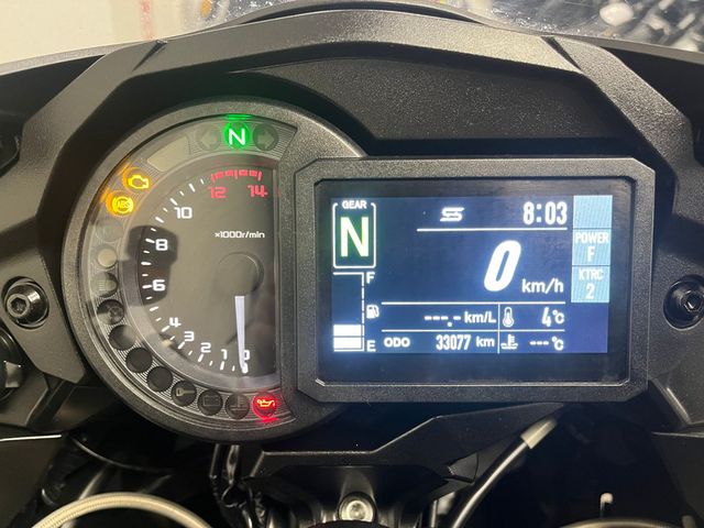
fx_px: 529
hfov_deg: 67.3
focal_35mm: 26
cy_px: 264
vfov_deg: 53.1
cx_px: 352
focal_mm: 5.1
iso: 500
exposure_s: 1/49
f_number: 1.6
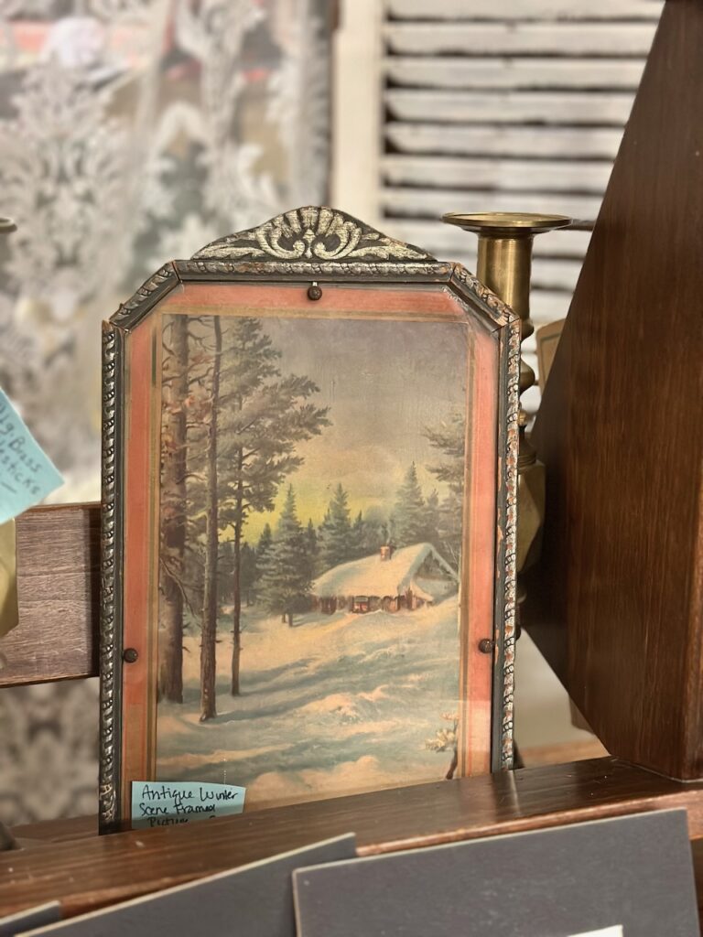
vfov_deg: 39.7
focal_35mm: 48
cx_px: 352
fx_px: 1300
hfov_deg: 30.3
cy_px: 468
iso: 640
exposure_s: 1/40
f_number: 1.78
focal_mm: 6.86
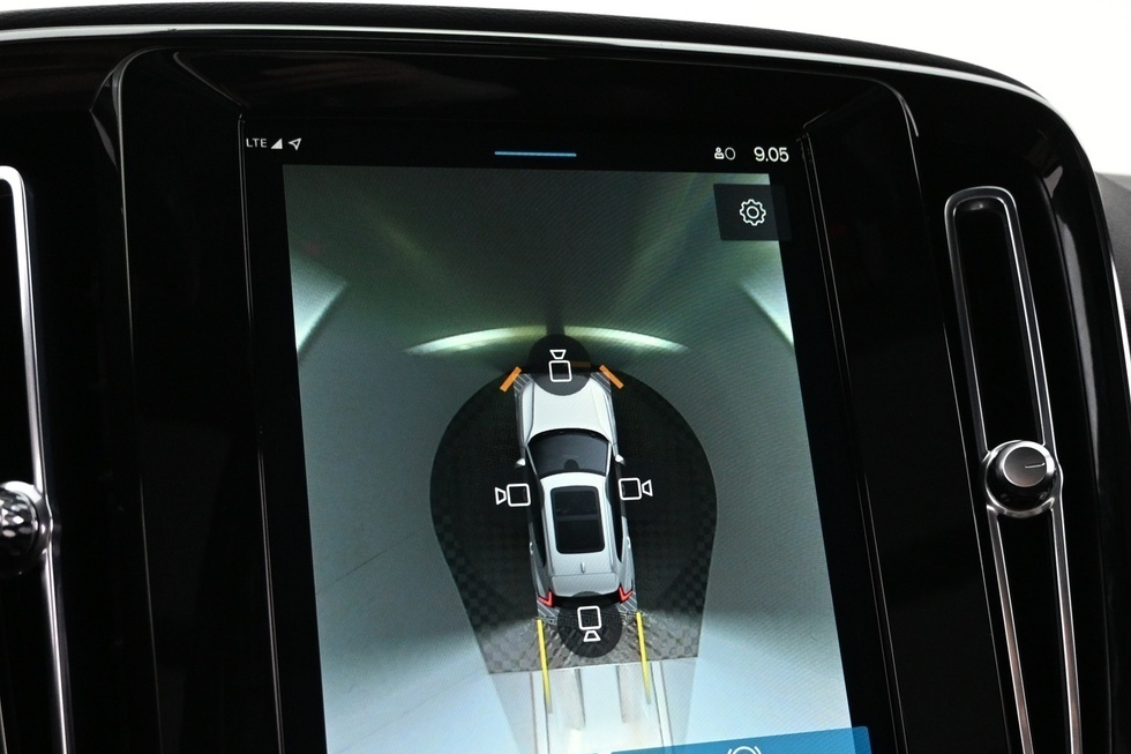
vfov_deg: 30.4
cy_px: 559
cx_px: 584
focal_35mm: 43
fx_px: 1364
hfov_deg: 45.0
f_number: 3.5
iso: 1600
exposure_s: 1/50
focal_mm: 17.5
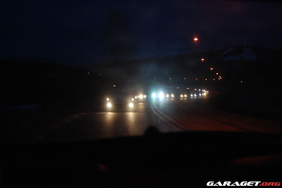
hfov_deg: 33.4
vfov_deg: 22.7
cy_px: 94
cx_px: 141
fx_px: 470
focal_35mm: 60
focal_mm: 40
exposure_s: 1/20
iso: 400
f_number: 5
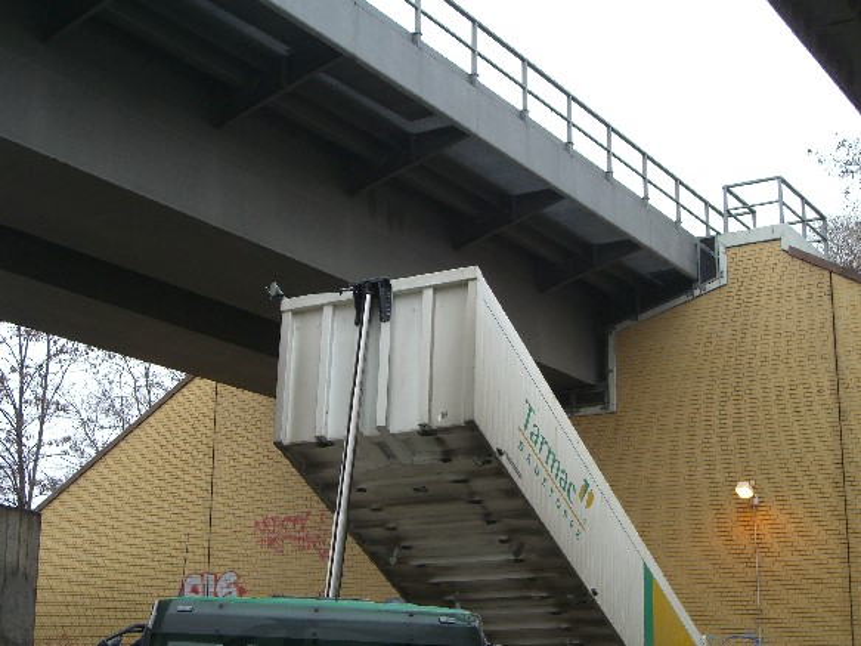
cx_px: 430
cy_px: 323
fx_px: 1417
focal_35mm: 57
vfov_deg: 25.7
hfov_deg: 33.8
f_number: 3.6
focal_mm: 11.8
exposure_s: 1/80
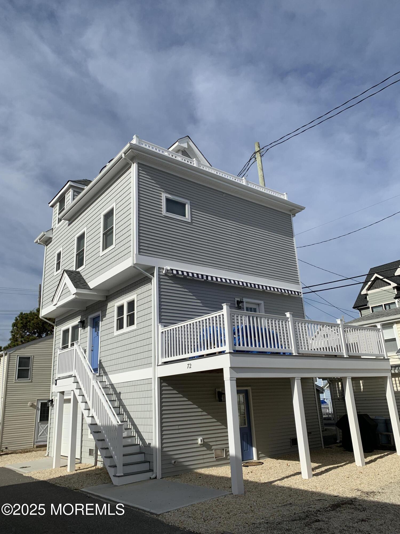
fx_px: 401
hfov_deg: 53.1
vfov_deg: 67.3
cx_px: 200
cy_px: 267
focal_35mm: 26
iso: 25
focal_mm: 4.25
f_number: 1.8
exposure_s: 1/5128
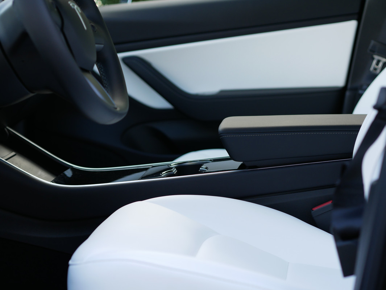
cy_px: 145
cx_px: 193
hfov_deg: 21.8
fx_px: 1004
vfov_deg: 16.4
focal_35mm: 90
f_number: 2.2
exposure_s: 1/250
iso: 200
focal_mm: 45
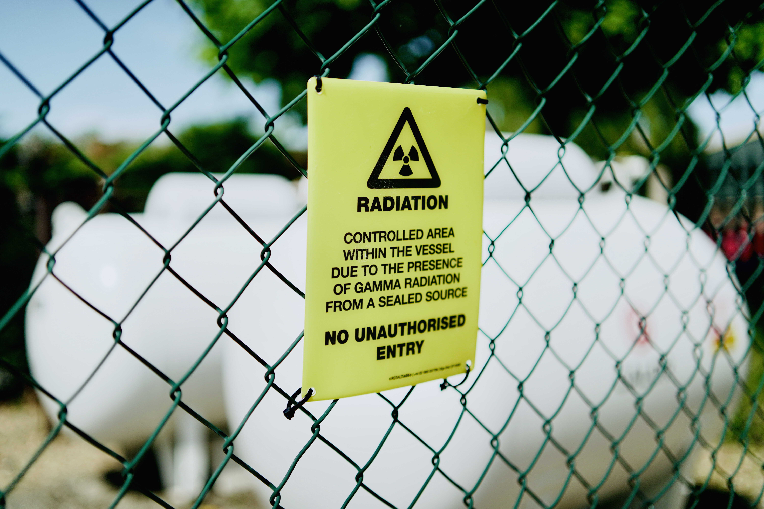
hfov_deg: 54.4
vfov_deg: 37.9
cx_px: 382
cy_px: 254
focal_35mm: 35
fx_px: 743
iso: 400
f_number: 1.8
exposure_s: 1/400
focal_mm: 35
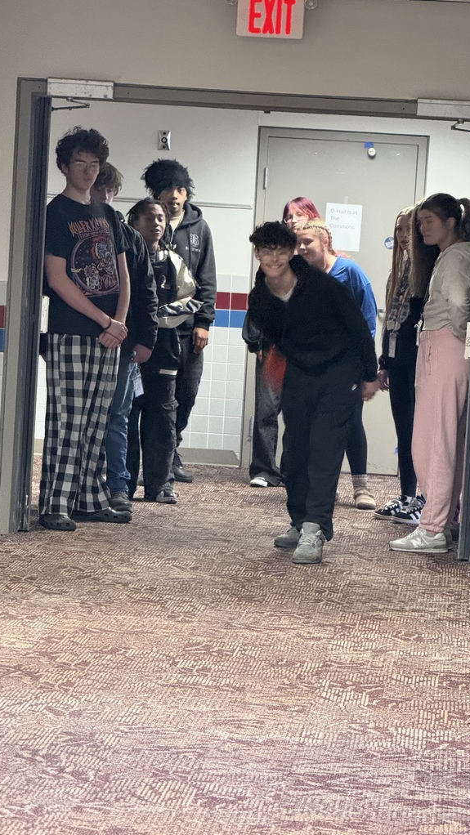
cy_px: 418
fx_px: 2902
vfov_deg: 16.4
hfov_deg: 9.3
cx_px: 270
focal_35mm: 131
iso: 640
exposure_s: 1/40
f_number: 2.8
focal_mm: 15.66
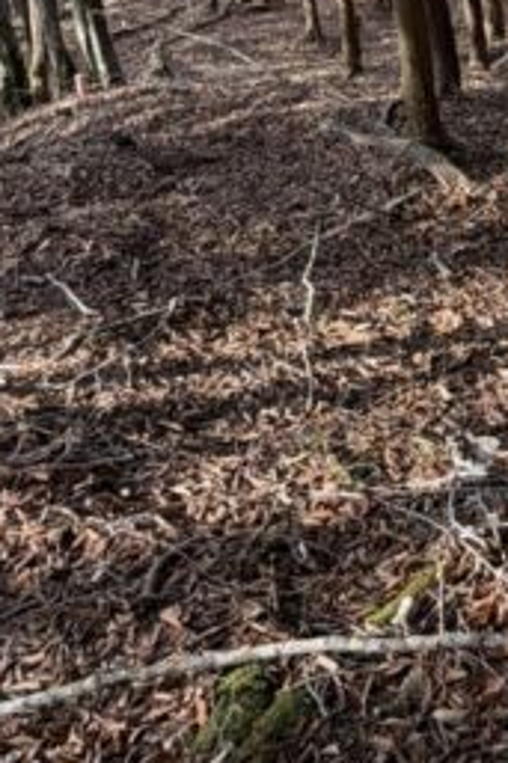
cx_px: 636
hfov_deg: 21.4
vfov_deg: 31.9
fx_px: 1229
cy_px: 3
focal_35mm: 58
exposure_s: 1/121
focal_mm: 2.22
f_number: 2.2
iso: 80
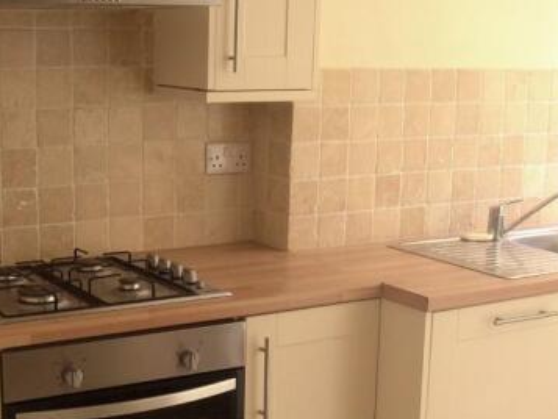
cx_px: 179
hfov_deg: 30.9
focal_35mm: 62
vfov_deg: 23.6
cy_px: 263
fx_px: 1000
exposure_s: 1/50
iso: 80
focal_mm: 6
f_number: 2.8
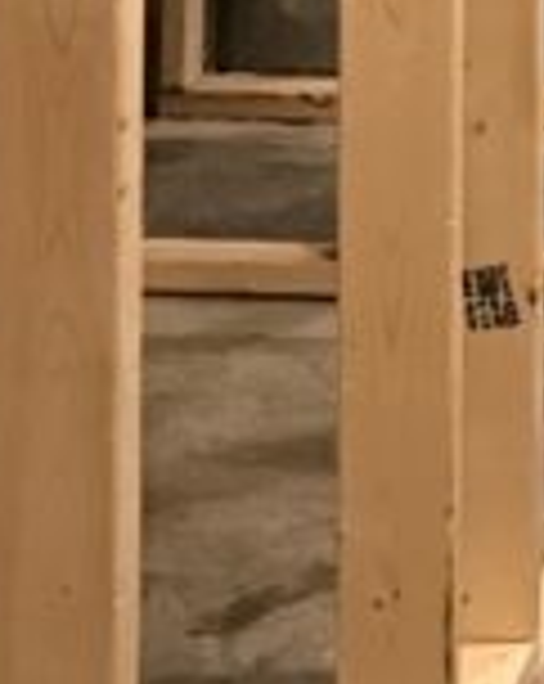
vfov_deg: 10.6
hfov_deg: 8.6
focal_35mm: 168
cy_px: -664
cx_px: 1146
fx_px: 3391
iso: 80
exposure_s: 1/15
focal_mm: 3.99
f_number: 1.8
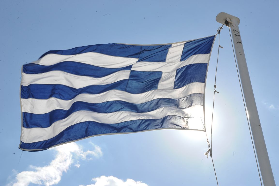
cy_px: 93
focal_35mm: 70
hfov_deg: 28.9
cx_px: 140
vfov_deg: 19.4
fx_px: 542
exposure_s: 1/250
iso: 400
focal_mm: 70
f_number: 22
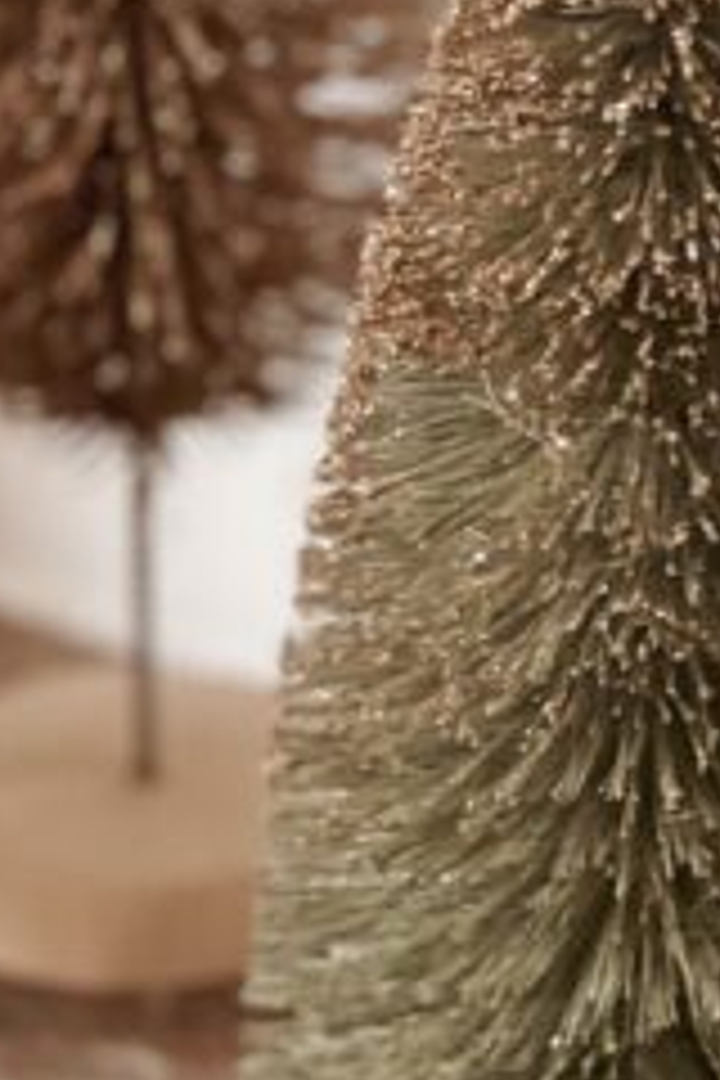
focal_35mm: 267
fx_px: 8009
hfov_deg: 5.1
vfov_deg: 7.7
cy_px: 333
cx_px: 580
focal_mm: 9
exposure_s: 1/89
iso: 250
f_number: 2.8
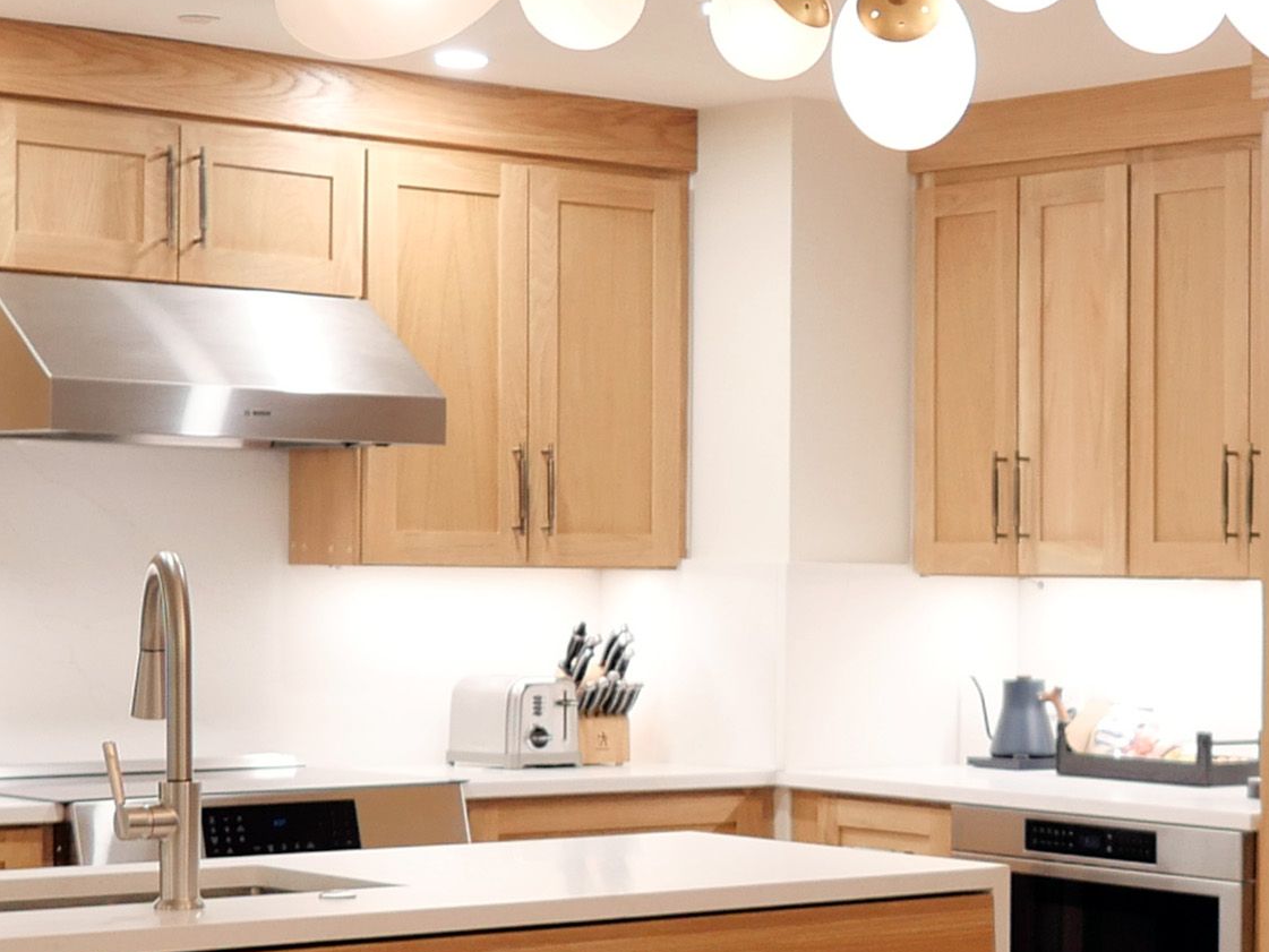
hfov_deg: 23.5
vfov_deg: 18.4
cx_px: 1249
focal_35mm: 80
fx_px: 2933
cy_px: 642
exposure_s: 1/40
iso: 800
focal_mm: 9
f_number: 1.7
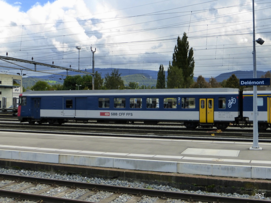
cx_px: 136
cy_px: 102
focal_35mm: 40
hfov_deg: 46.8
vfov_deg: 36.0
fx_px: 313
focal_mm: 6.9
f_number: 3.9
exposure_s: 1/640
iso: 160
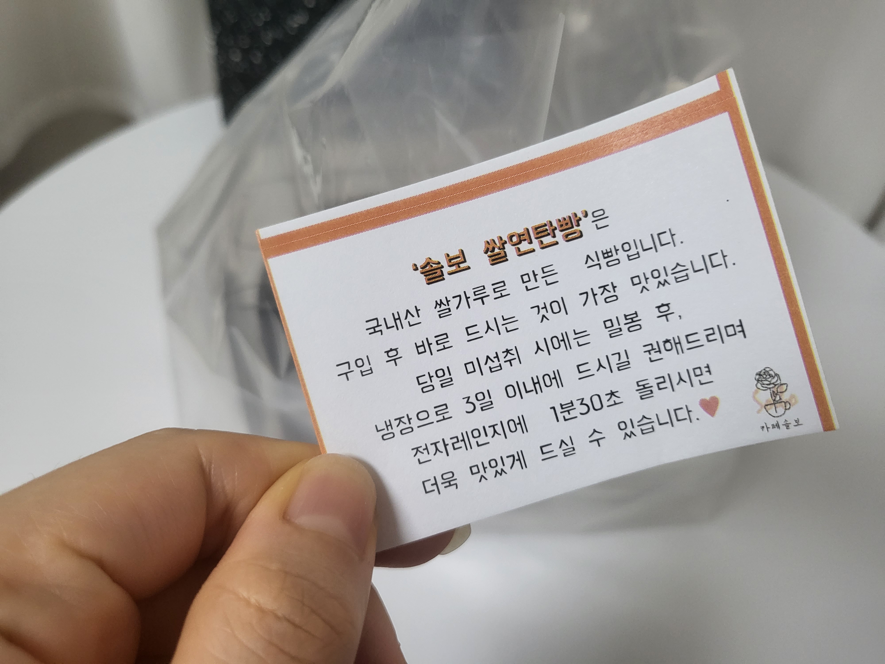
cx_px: 442
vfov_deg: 53.1
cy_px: 332
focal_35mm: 26
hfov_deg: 67.3
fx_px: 665
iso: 250
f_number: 1.8
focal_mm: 4.25
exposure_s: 1/120
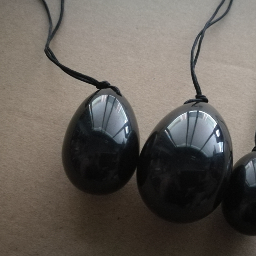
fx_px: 318
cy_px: 139
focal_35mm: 38
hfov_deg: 43.4
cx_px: 163
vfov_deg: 43.8
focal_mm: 4.5
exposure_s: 1/16.7
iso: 2500
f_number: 2.2
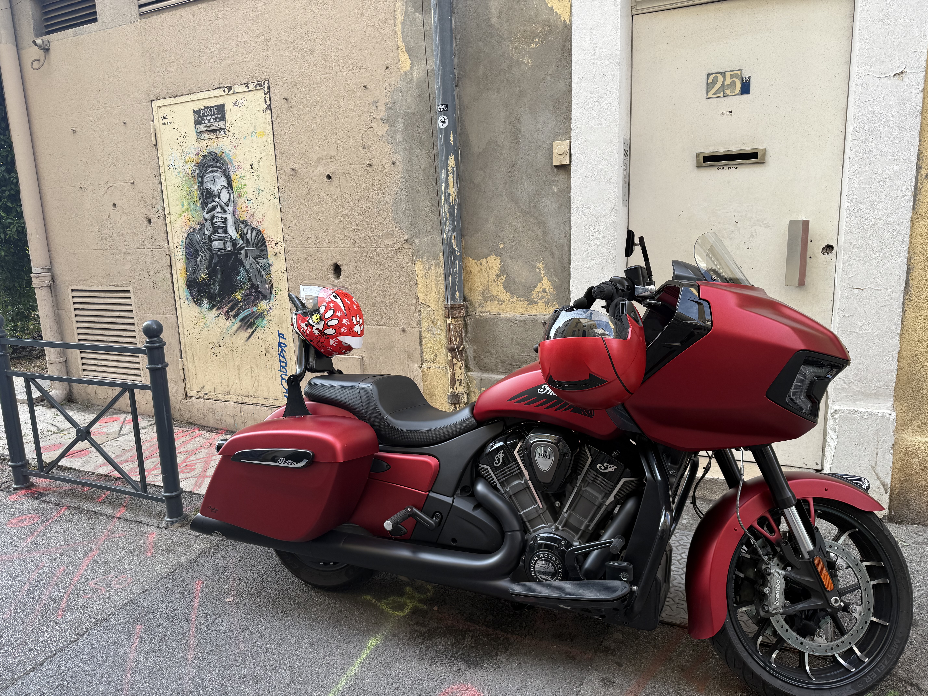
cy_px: 348
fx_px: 643
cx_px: 464
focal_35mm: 24
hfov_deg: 71.6
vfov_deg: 56.8
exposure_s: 1/476
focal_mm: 6.76
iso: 80
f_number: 1.78
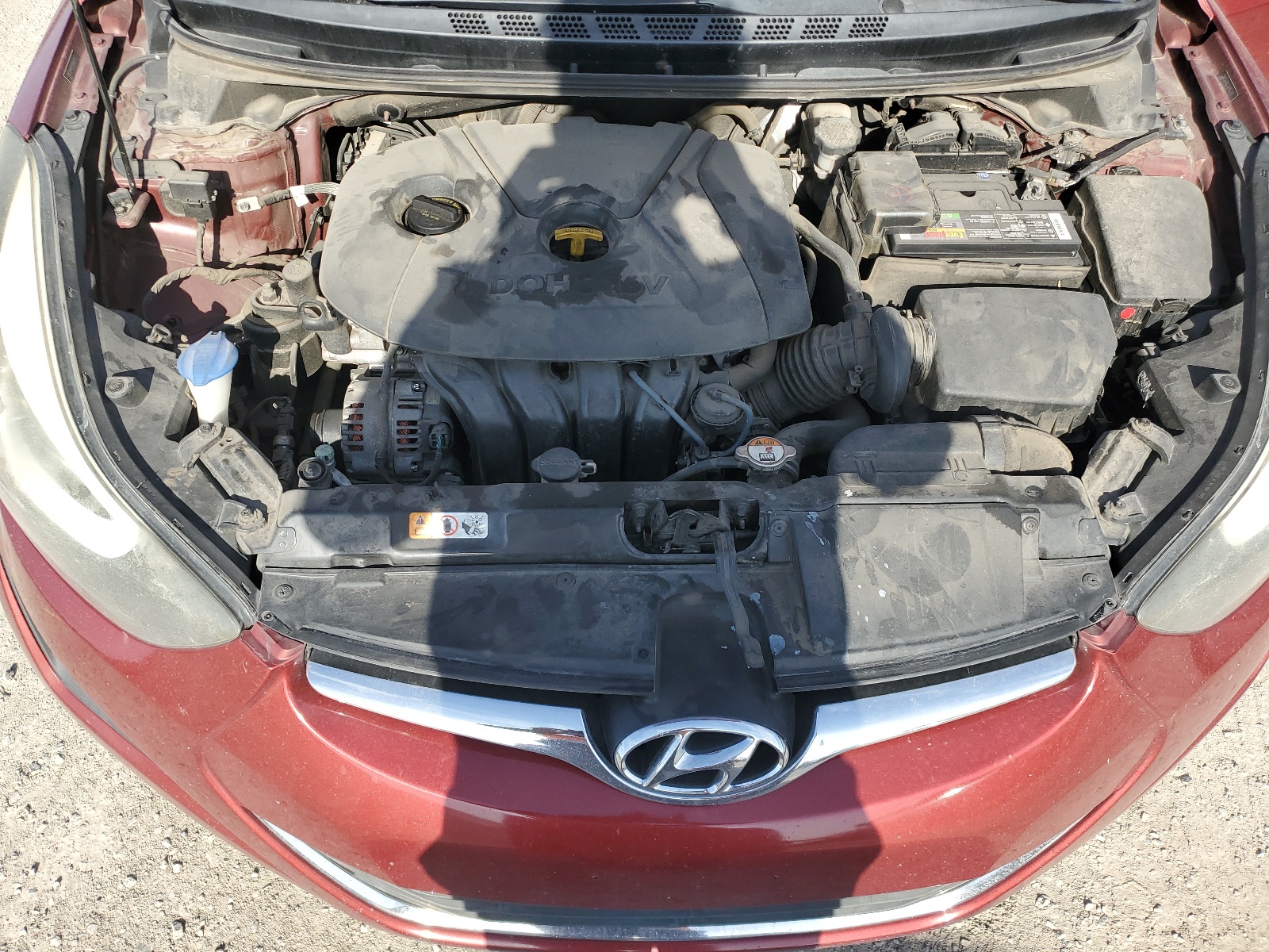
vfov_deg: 53.1
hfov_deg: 67.3
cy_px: 476
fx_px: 953
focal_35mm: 26
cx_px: 634
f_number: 1.5
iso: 50
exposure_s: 1/1250
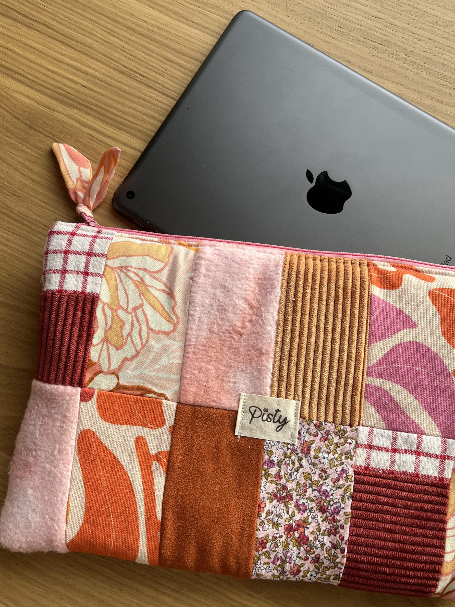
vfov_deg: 63.4
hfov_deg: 49.7
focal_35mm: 28
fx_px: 491
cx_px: 219
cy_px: 321
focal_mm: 5.1
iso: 50
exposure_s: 1/348
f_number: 1.6
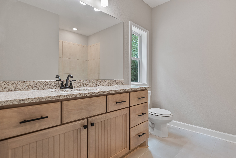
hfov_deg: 90.0
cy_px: 79
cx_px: 118
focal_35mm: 18
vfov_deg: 67.4
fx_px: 118
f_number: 2.8
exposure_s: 1/30
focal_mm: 12
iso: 500
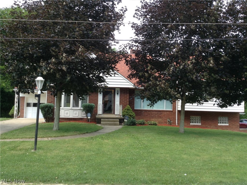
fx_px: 235
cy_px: 92
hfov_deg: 55.4
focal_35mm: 33
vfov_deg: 42.8
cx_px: 124
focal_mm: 3.3
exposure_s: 1/152
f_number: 2.4
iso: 25
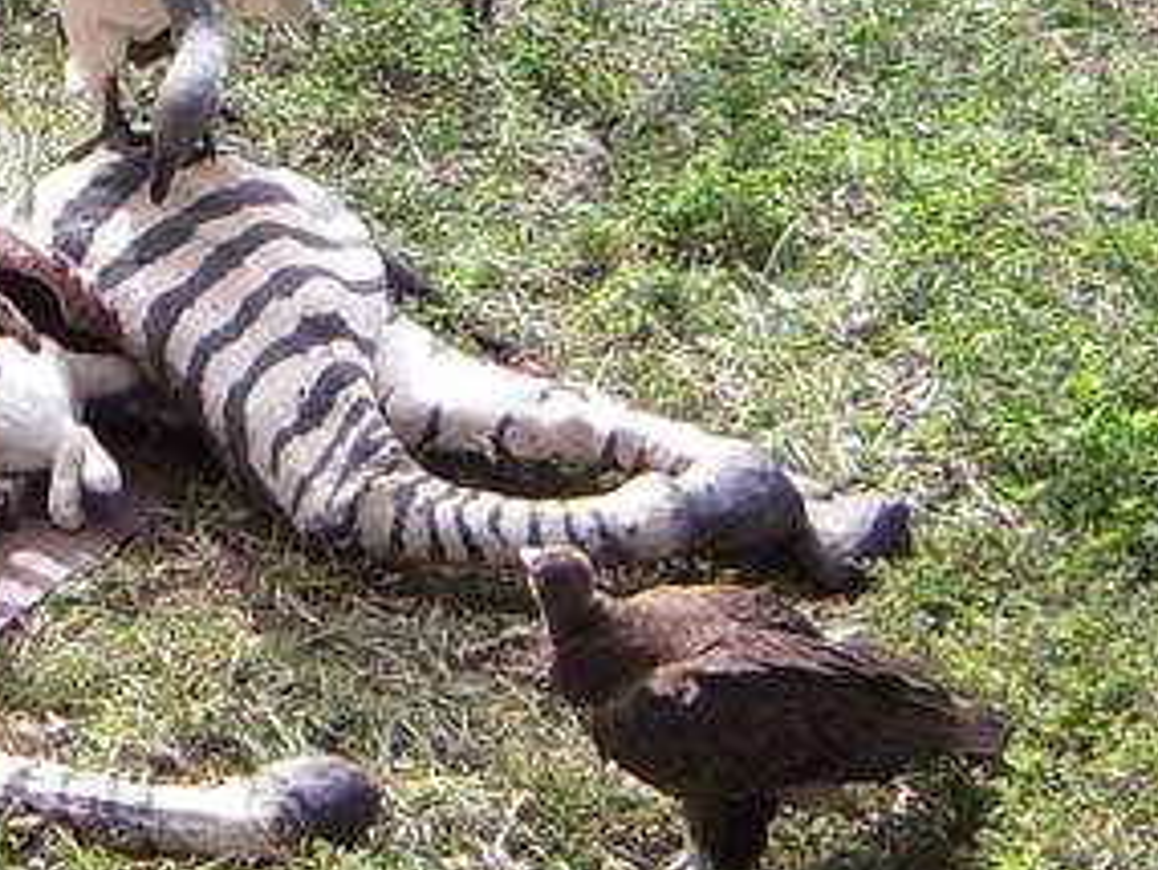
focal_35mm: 157
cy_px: -220
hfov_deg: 12.4
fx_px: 5254
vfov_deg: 9.3
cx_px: -61
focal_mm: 5
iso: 100
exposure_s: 1/250
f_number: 2.7
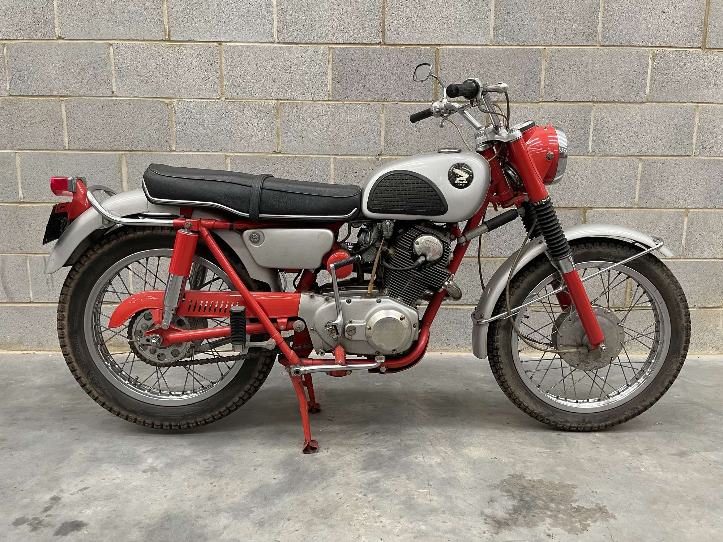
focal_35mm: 26
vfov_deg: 53.1
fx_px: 543
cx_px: 362
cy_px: 271
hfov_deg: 67.3
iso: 125
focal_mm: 4.2
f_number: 1.6
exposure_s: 1/60
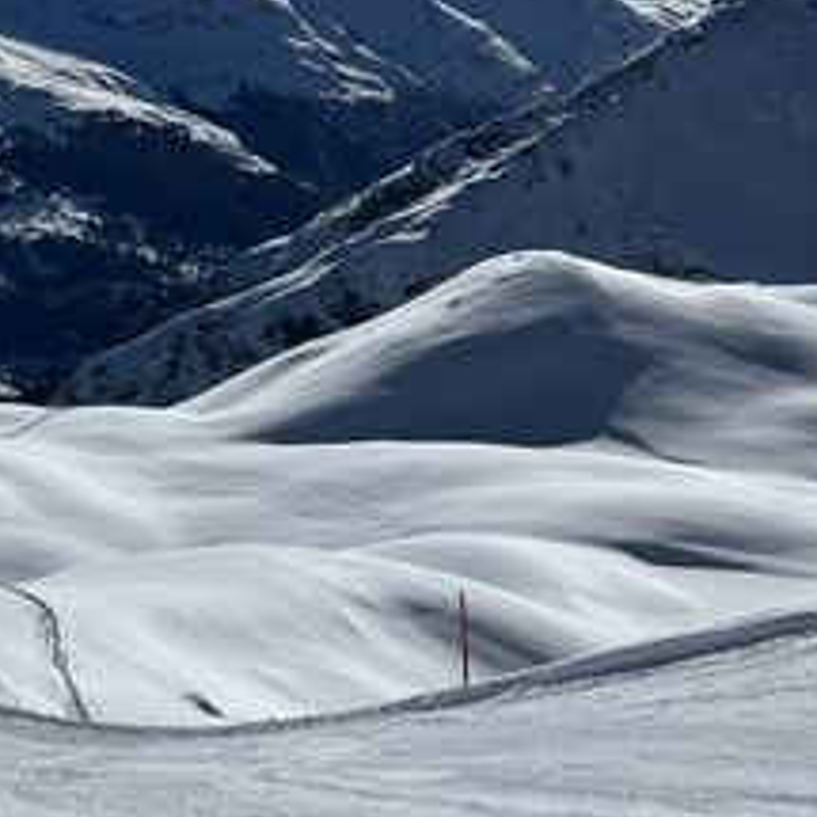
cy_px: 279
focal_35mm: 96
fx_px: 2563
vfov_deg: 18.1
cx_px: -220
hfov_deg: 17.1
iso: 32
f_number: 1.5
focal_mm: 5.7
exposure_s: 1/16393
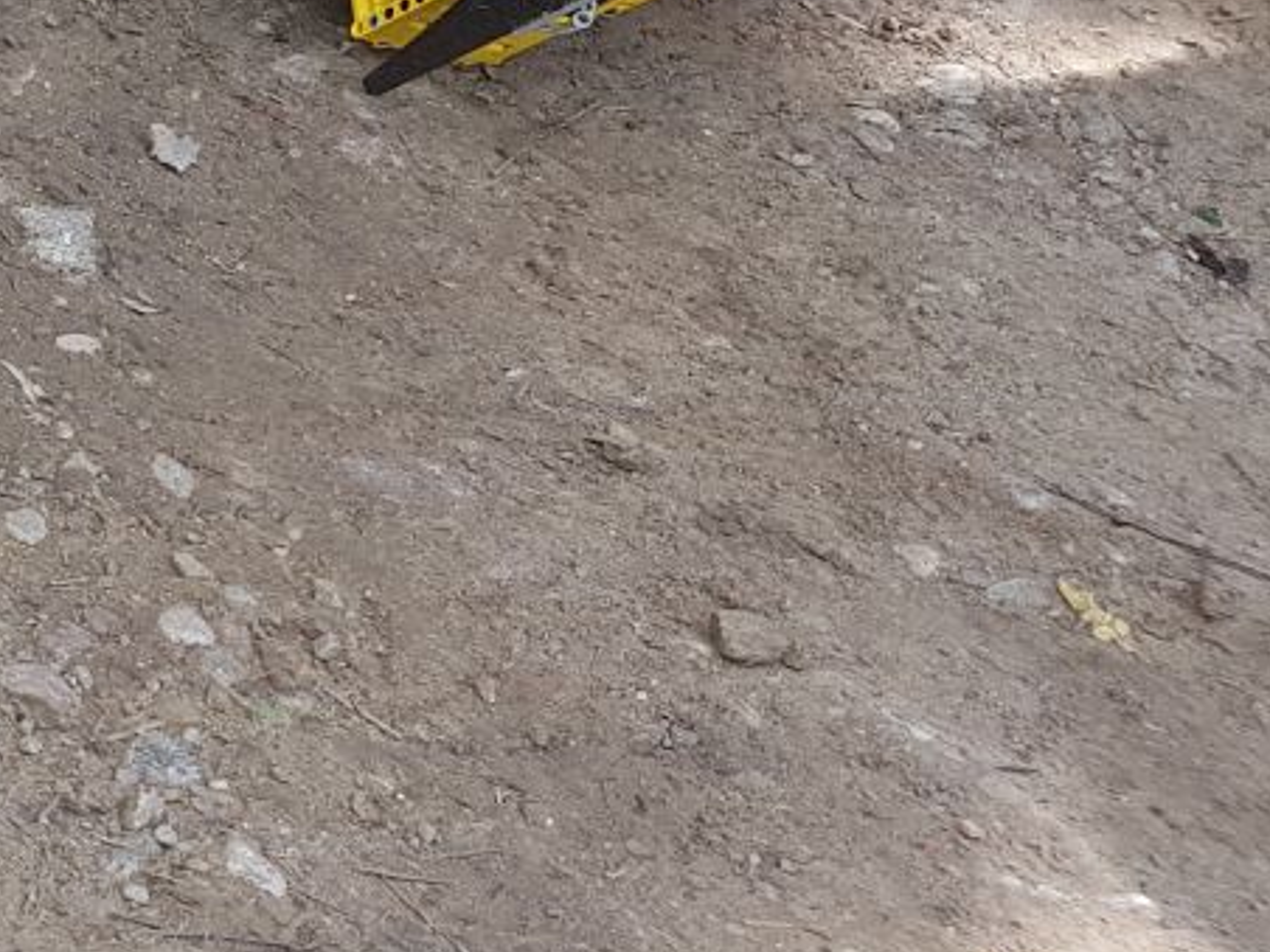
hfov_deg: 18.2
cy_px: 67
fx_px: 3375
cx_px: -787
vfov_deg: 15.8
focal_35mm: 92
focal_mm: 4.2
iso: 40
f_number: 1.7
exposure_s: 1/278
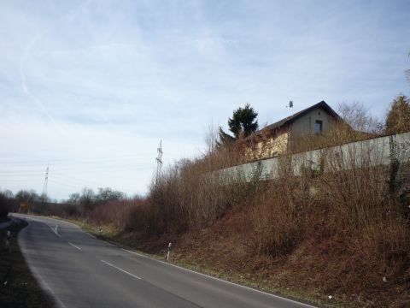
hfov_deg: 56.8
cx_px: 205
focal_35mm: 32
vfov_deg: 44.2
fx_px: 379
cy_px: 154
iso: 100
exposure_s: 1/400
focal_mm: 5.2
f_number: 4.5
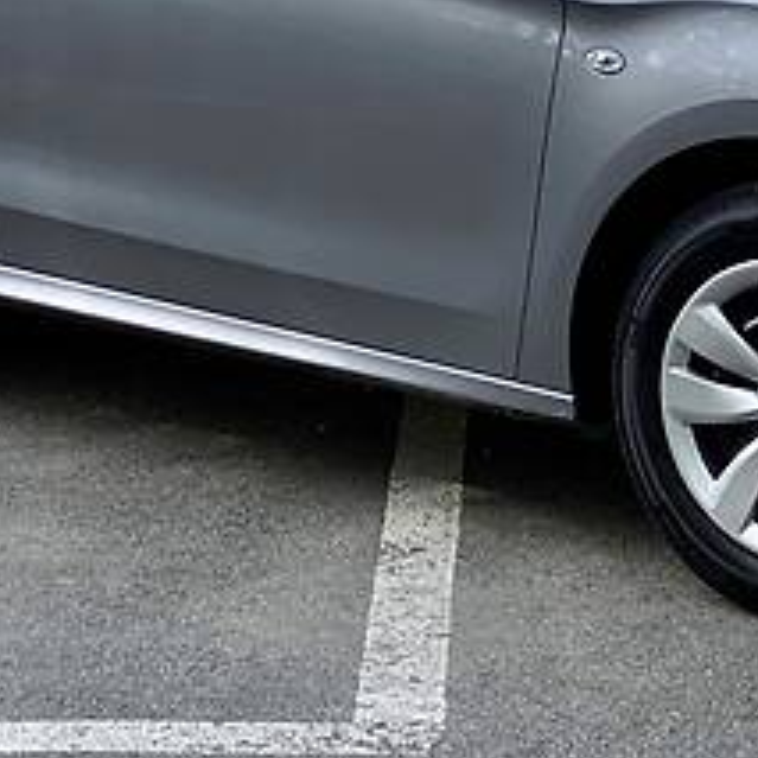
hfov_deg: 10.1
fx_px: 4286
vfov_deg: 10.0
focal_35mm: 173
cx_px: 495
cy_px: -78
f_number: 2
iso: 20
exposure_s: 1/922
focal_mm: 6
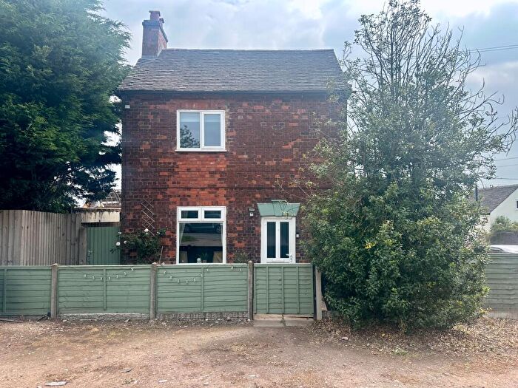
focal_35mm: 24
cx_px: 259
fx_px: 359
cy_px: 194
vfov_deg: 56.8
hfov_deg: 71.6
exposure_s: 1/1587
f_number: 1.78
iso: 80
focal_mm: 6.86
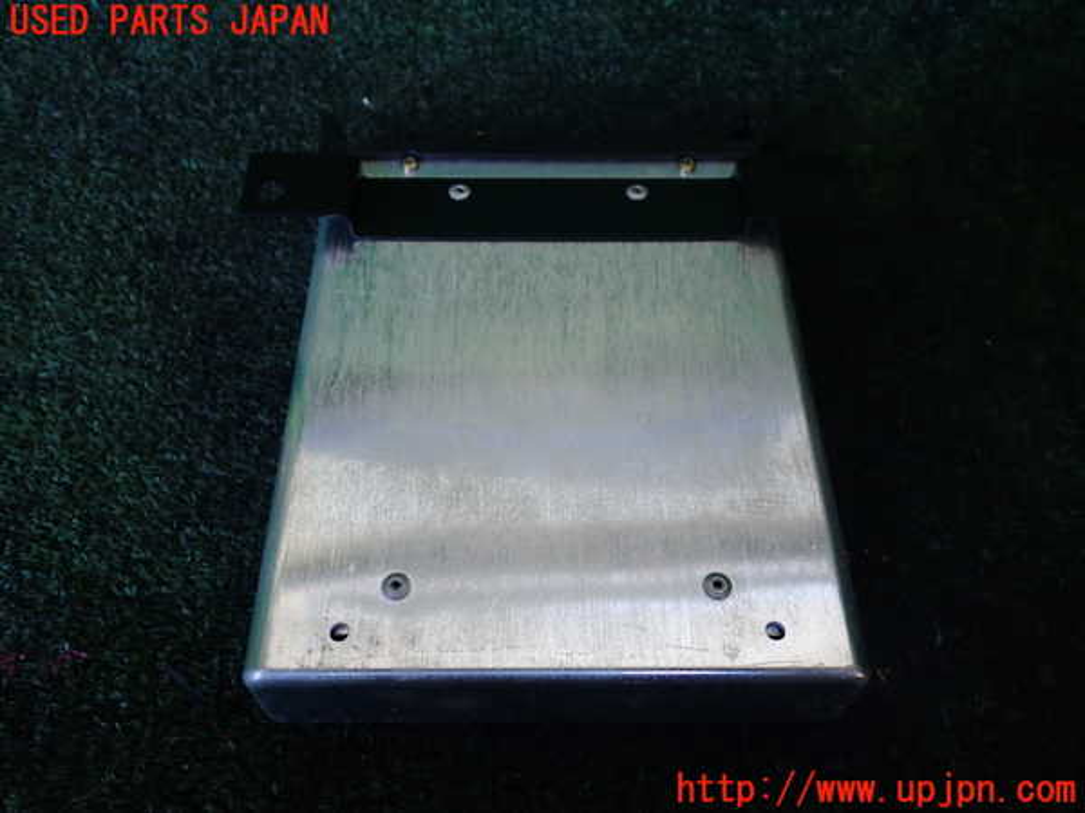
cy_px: 406
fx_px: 940
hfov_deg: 60.0
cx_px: 542
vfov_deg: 46.8
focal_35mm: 30
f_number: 2.3
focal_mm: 5.4
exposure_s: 1/60
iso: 200
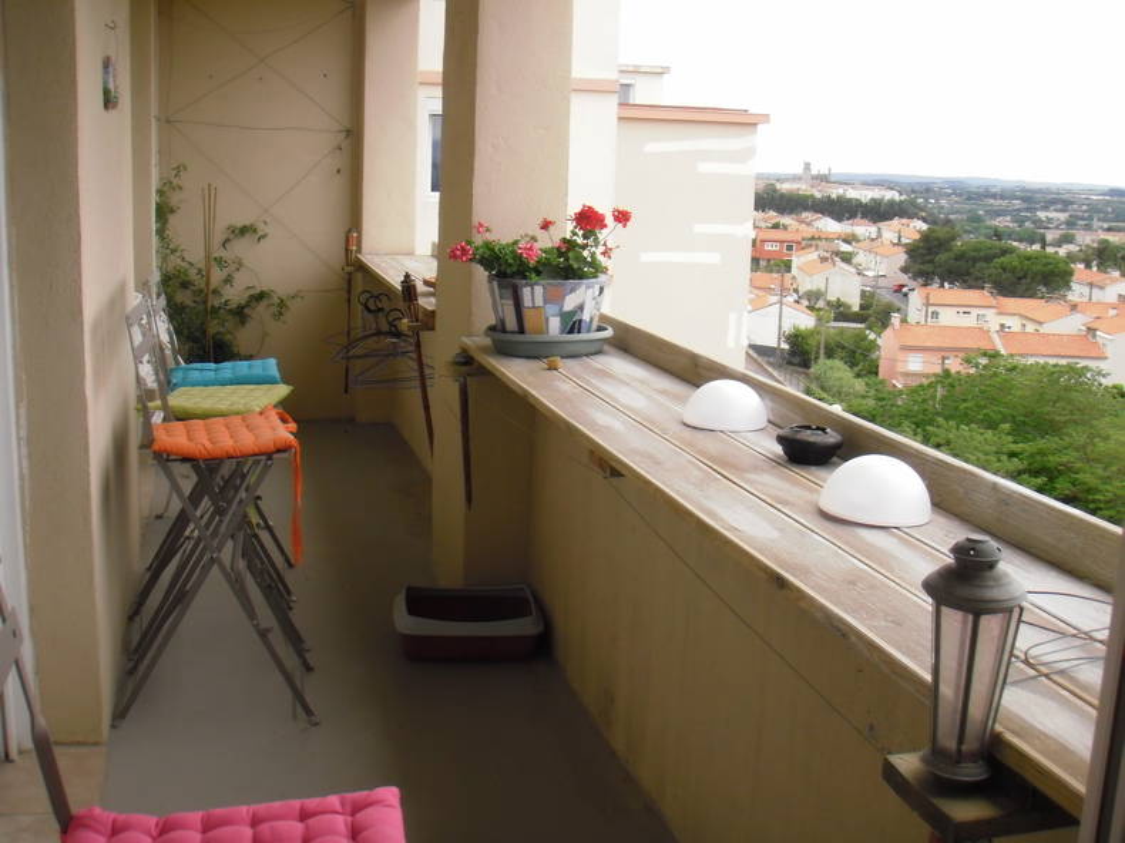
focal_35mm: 38
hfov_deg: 49.0
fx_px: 1235
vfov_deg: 37.7
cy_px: 422
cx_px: 562
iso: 100
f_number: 6.6
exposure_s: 1/125
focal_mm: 6.7
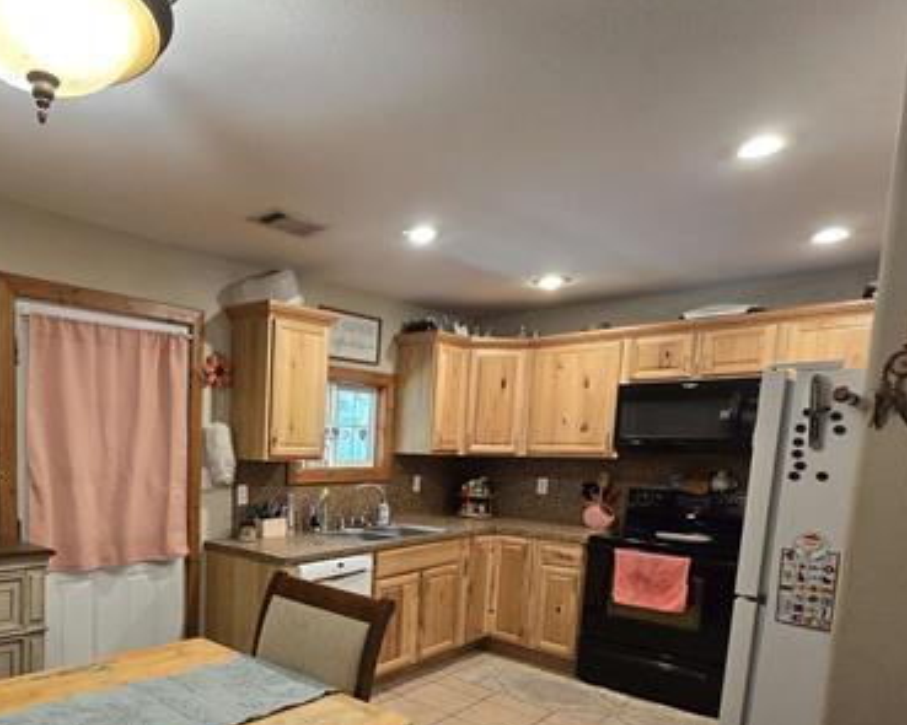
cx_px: 246
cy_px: 526
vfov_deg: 60.3
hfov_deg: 70.8
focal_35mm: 22
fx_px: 590
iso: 400
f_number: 2.2
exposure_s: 1/60
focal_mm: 2.2
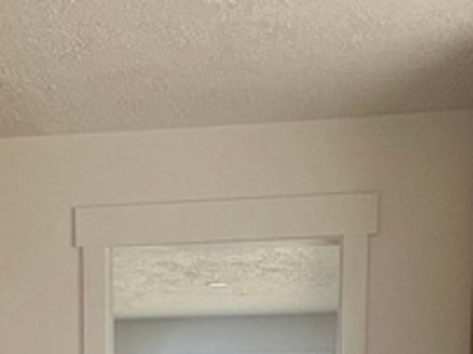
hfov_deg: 28.9
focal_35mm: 66
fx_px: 901
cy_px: 563
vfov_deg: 18.9
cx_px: 110
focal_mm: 1.57
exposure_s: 1/99
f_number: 1.8
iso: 32
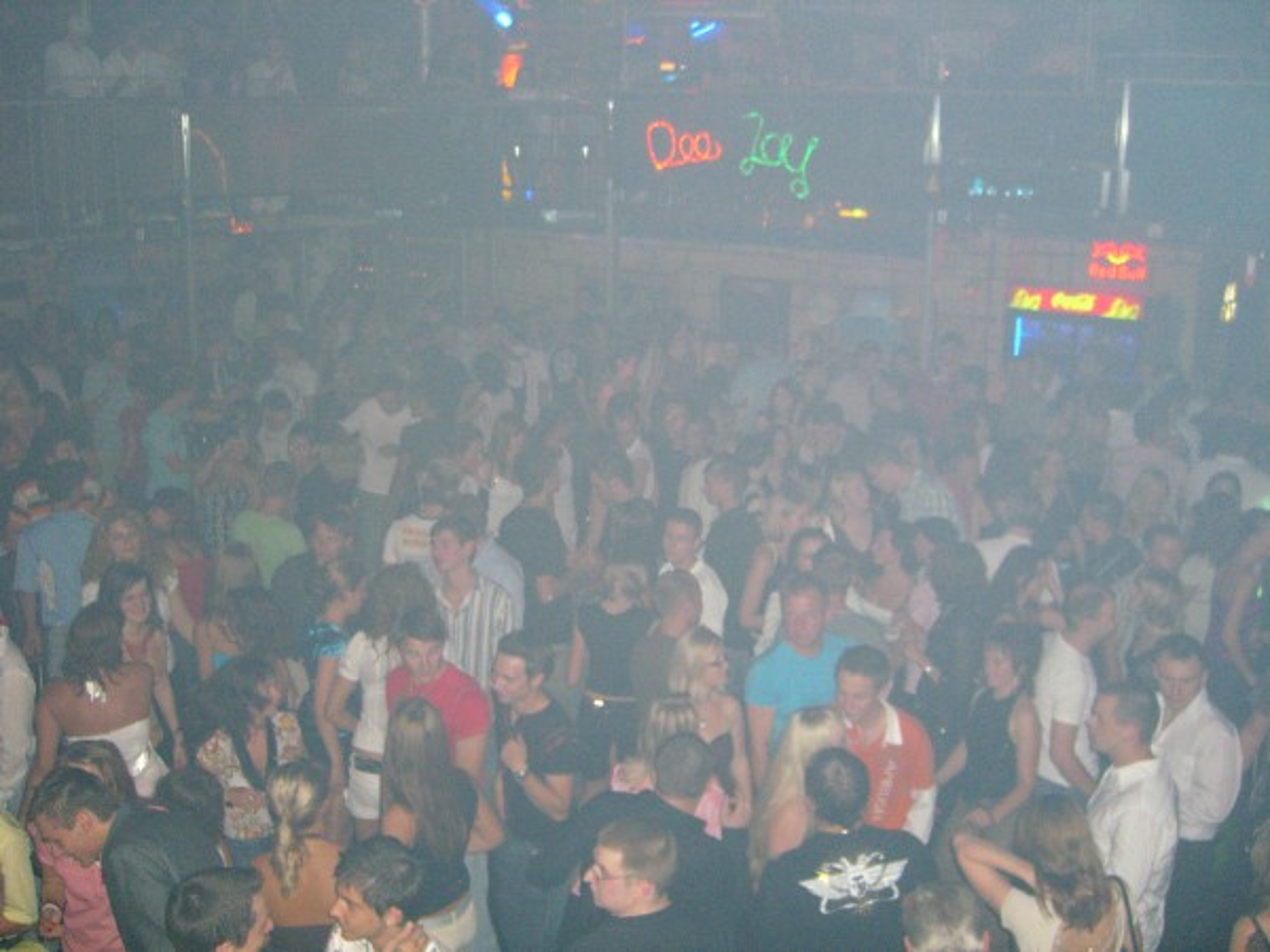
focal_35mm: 38
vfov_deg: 37.7
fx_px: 1394
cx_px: 635
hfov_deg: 49.0
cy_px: 476
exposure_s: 1/60
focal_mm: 7.9
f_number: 2.8
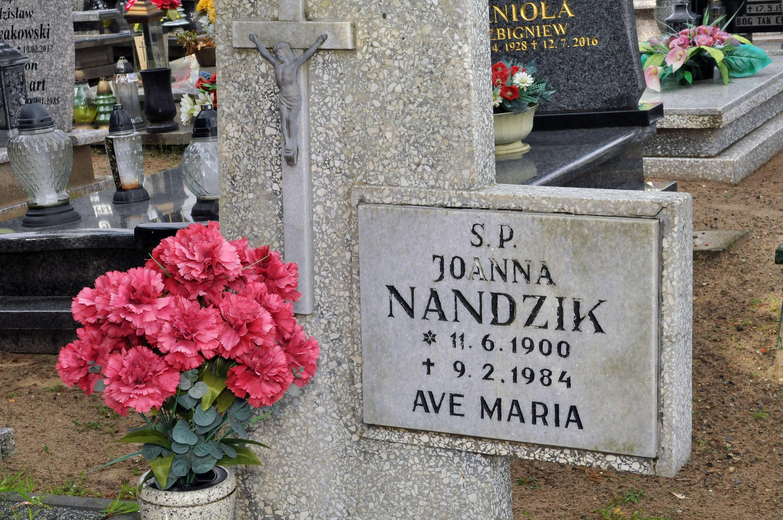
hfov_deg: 35.1
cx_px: 392
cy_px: 260
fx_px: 1238
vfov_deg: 23.7
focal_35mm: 57
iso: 1000
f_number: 13
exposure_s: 1/250
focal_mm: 38
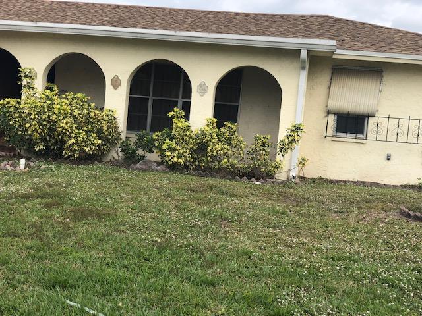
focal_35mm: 52
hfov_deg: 36.8
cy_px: 158
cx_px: 211
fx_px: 634
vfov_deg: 28.0
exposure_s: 1/366
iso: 16
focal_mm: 6
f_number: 2.4
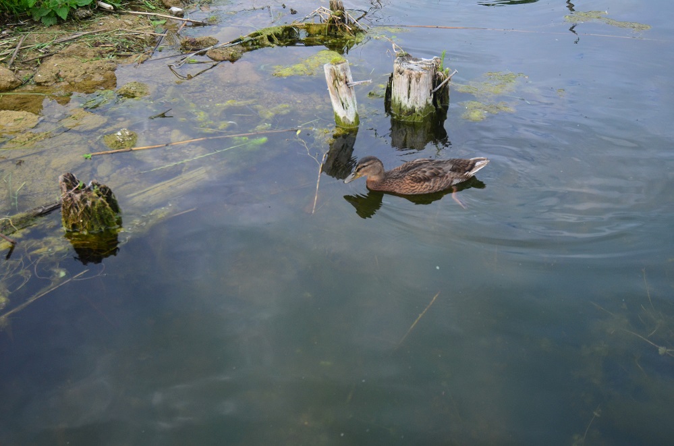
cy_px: 223
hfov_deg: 53.2
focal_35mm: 36
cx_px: 337
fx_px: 672
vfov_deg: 36.7
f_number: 4
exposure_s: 1/400
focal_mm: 24
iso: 640
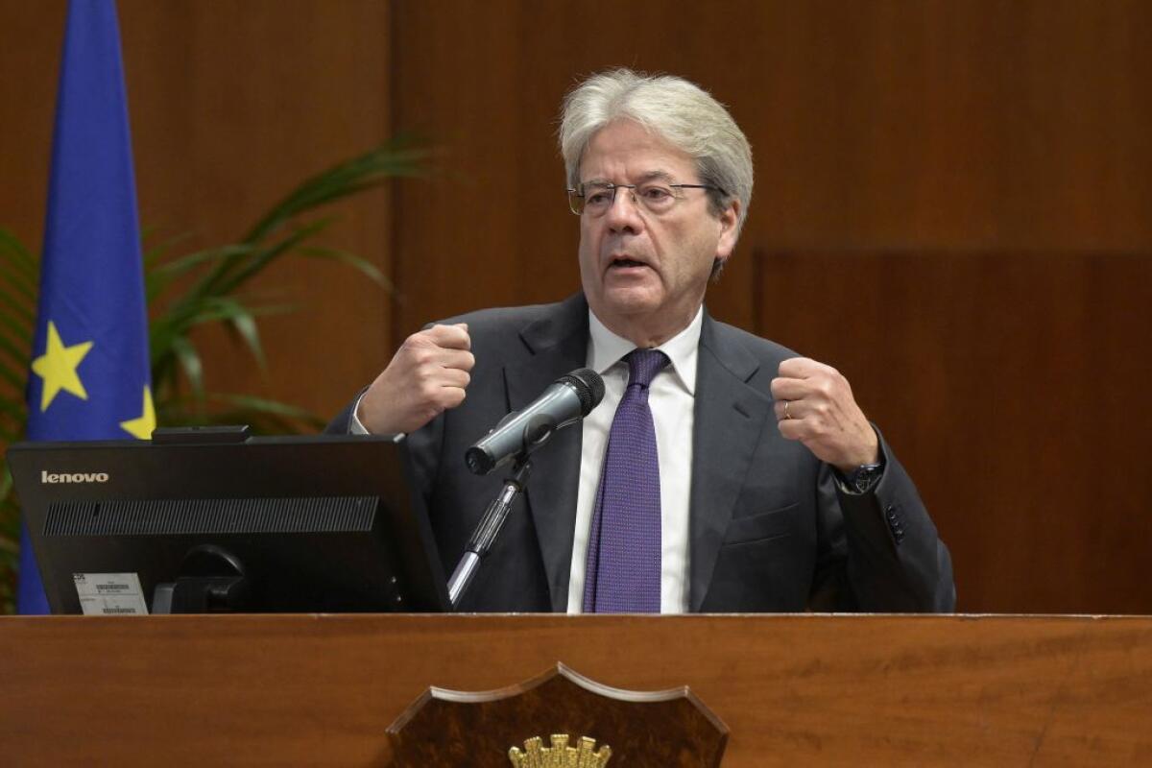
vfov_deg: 6.9
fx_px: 6399
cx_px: 576
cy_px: 384
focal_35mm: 200
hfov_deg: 10.3
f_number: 4
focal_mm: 200
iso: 2500
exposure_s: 1/250
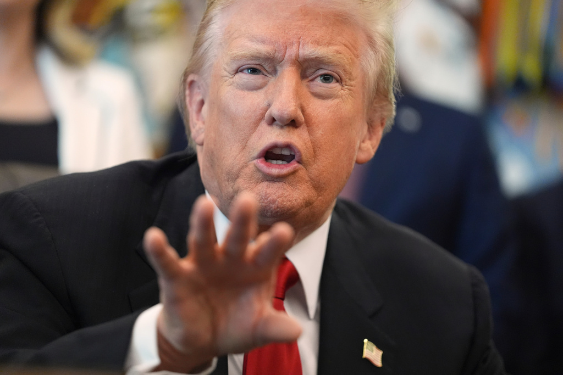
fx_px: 2800
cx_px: 282
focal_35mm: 179
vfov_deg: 7.7
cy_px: 188
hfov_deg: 11.5
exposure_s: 1/200
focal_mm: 179
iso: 5000
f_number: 2.8
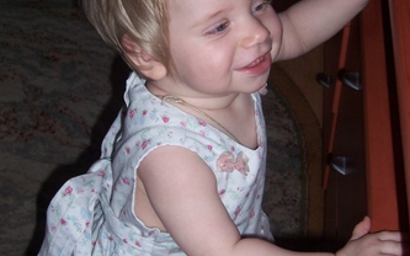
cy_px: 69
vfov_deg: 15.1
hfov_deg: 24.1
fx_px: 961
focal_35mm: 86
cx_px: 204
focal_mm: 10
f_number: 4
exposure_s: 1/90
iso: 80
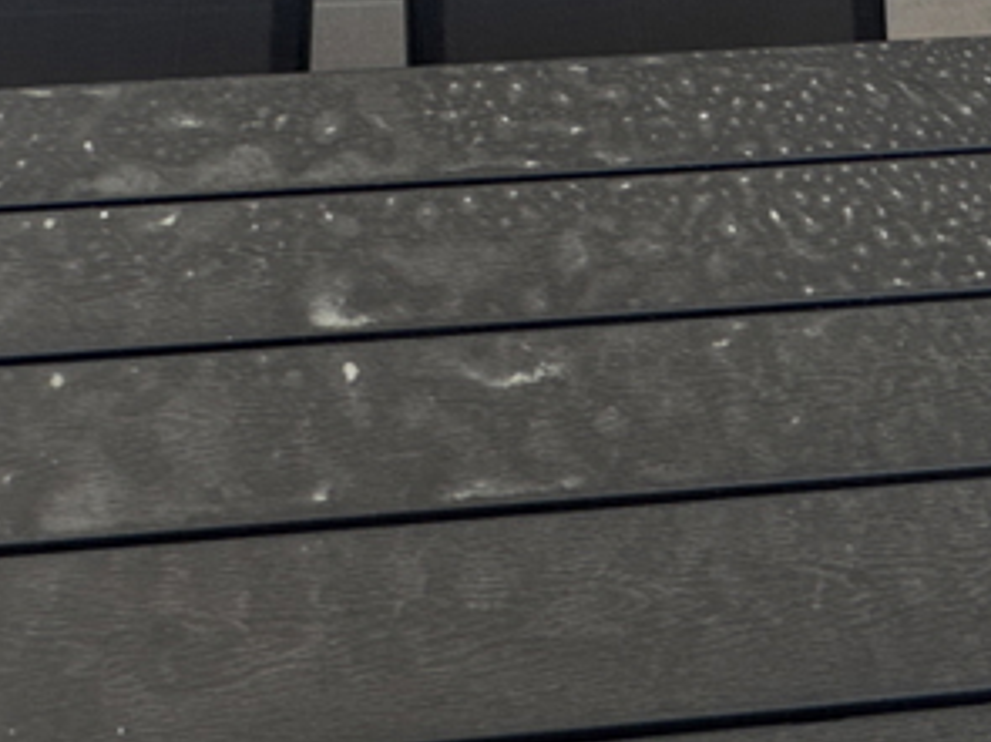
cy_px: -722
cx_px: 484
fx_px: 1631
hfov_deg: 33.8
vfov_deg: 18.0
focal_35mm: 57
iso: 40
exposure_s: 1/233
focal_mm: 2.22
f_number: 2.2
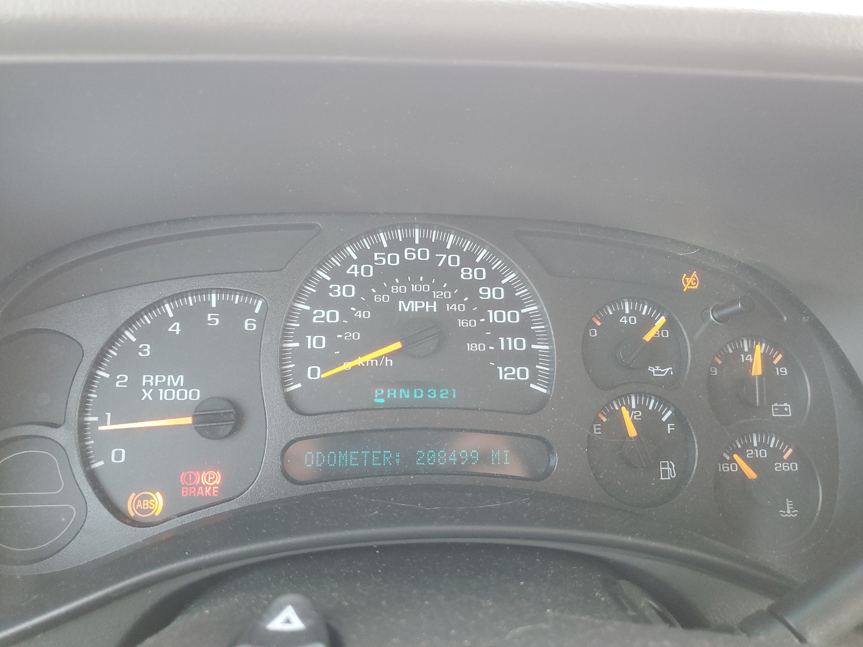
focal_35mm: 26
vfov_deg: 53.1
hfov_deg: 67.3
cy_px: 324
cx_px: 432
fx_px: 648
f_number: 1.5
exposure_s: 1/60.2
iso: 119
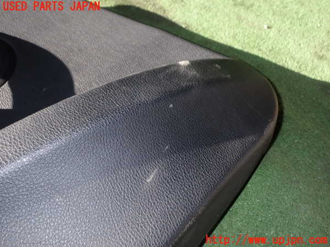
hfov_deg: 56.8
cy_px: 124
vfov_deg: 44.2
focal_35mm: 32
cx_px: 165
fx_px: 305
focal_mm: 5.79
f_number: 7.1
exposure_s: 1/30
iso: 100
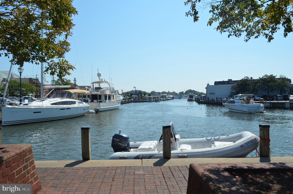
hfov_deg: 67.5
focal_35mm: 27
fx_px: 219
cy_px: 97
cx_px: 146
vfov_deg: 47.7
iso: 100
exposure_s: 1/320
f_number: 9
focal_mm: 18
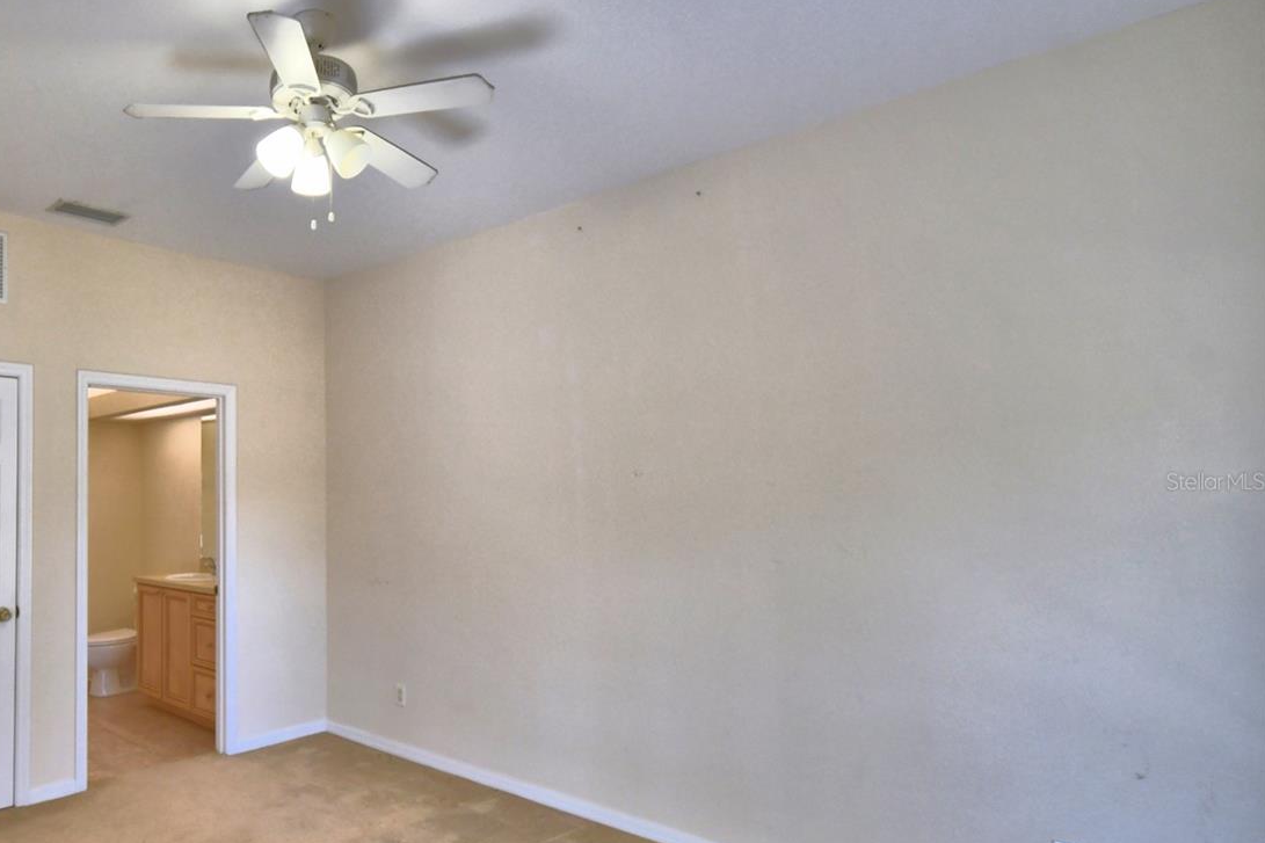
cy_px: 481
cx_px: 342
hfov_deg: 73.9
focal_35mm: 22
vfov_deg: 57.0
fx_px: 773
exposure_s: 1/100
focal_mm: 10
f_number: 4.5
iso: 400
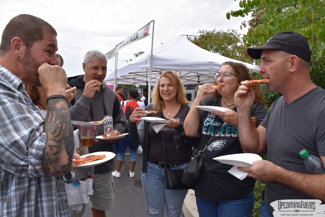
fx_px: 244
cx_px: 162
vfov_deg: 47.9
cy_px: 108
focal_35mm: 27
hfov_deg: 67.4
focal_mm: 18
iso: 250
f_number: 8
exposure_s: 1/250
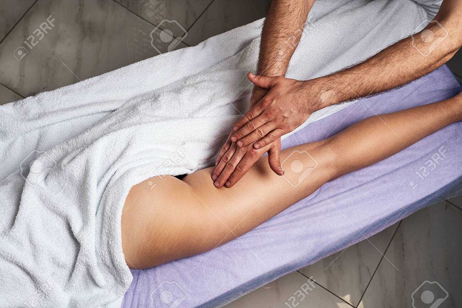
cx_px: 231
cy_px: 154
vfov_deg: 35.0
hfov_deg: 50.7
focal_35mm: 38
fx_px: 488
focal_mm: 38
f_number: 8
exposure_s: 1/100
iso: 100
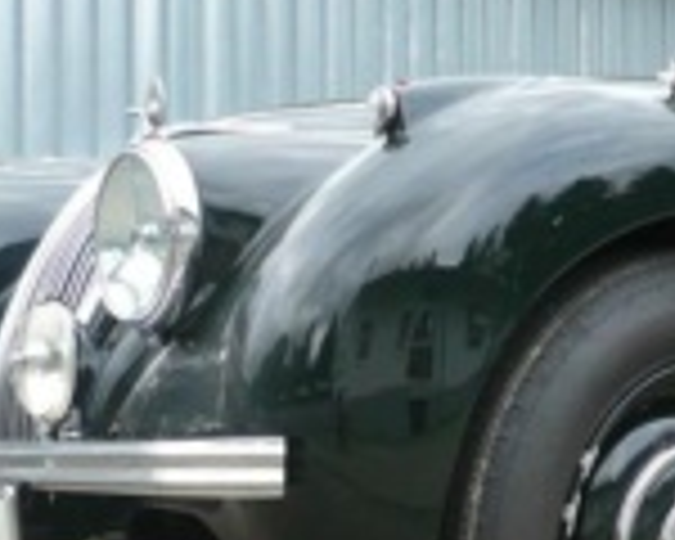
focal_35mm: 114
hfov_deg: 16.2
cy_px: 380
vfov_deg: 13.5
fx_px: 2277
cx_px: 801
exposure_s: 1/200
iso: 100
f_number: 2.8
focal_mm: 5.8
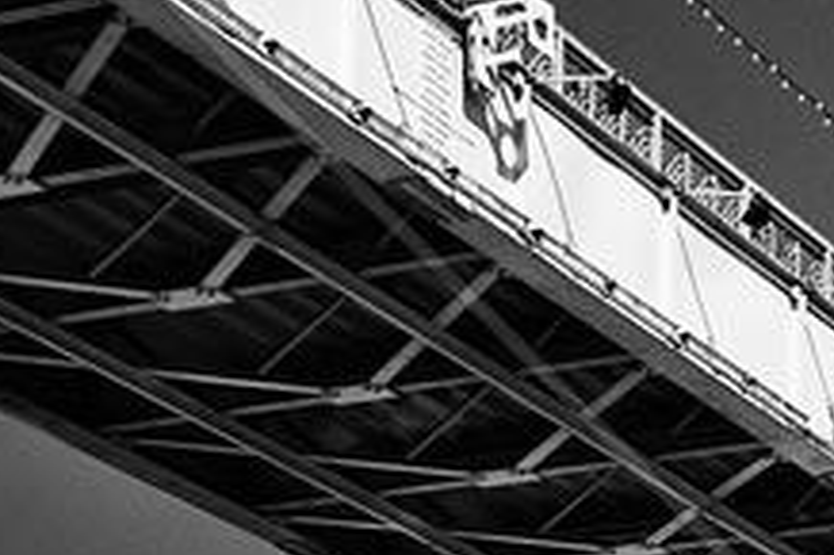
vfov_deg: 8.0
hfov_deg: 12.0
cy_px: 800
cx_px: 970
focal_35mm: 168
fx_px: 3889
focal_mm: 28
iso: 100
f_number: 10
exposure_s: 1/500
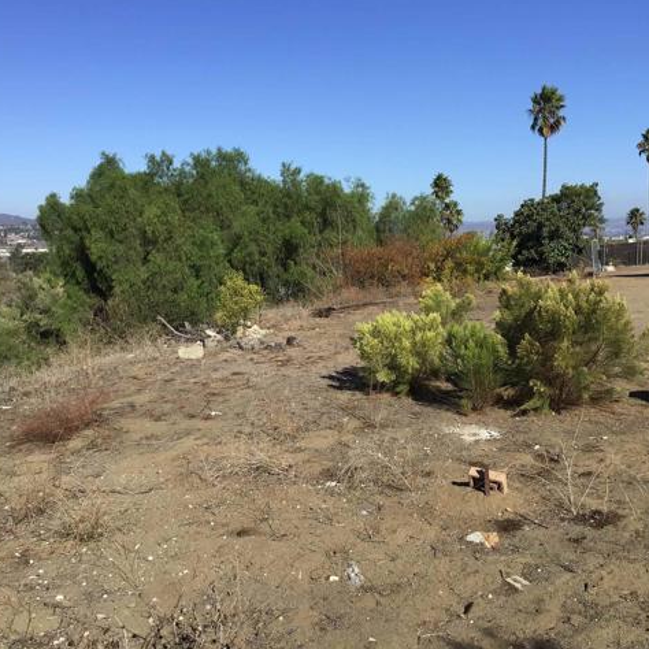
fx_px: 785
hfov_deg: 44.9
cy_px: 322
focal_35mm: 37
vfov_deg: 44.9
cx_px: 353
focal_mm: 3.3
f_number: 2.4
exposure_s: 1/1508
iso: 25
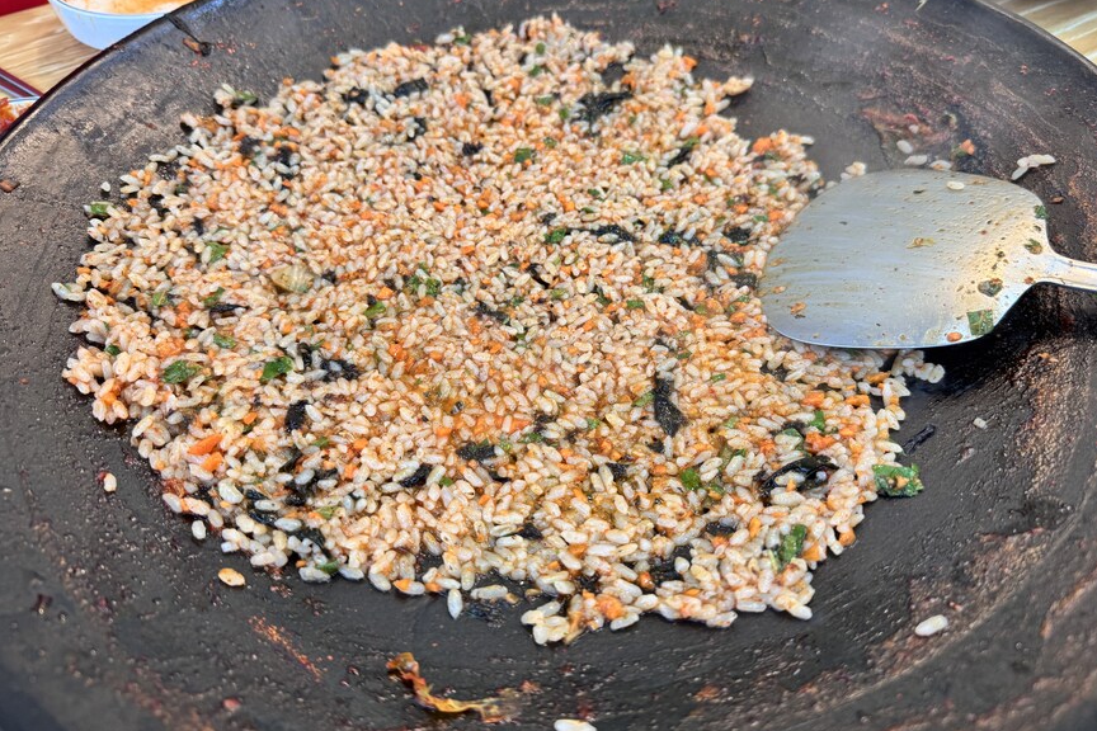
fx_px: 792
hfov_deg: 69.4
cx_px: 570
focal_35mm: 26
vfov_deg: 49.5
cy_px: 329
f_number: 1.78
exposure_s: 1/60
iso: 125
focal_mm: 6.76
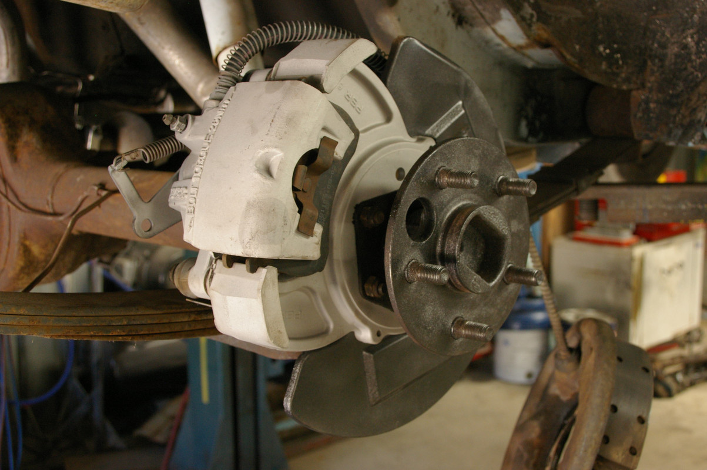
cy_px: 235
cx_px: 354
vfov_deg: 28.0
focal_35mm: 48
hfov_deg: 41.1
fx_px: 942
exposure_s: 1/45
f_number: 6.7
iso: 800
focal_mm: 32
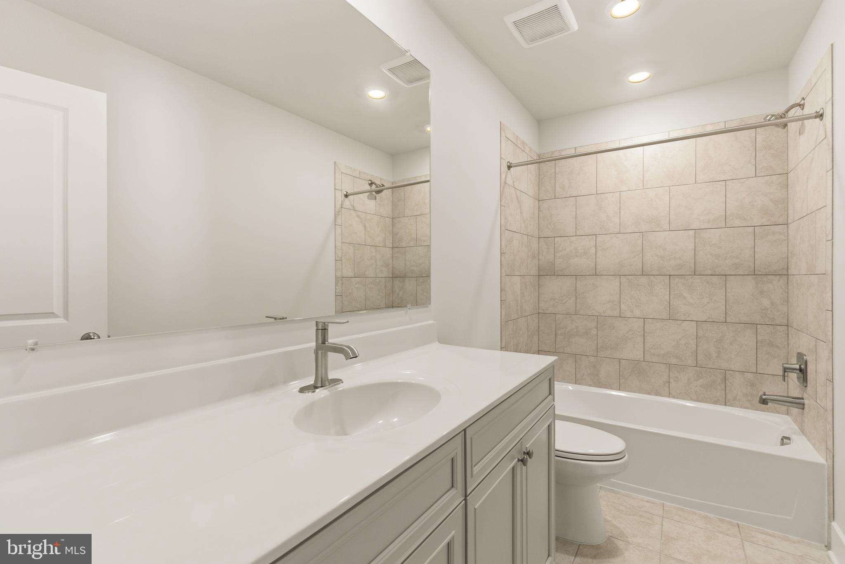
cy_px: 282
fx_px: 376
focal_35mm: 16
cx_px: 422
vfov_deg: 73.8
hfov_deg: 96.7
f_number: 8
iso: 500
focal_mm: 16
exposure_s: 1/320
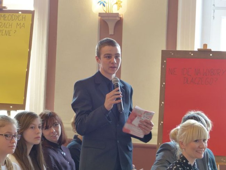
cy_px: 85
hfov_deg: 14.3
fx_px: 901
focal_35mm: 138
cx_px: 113
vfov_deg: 10.8
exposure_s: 1/15
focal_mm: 24.8
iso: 160
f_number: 2.8
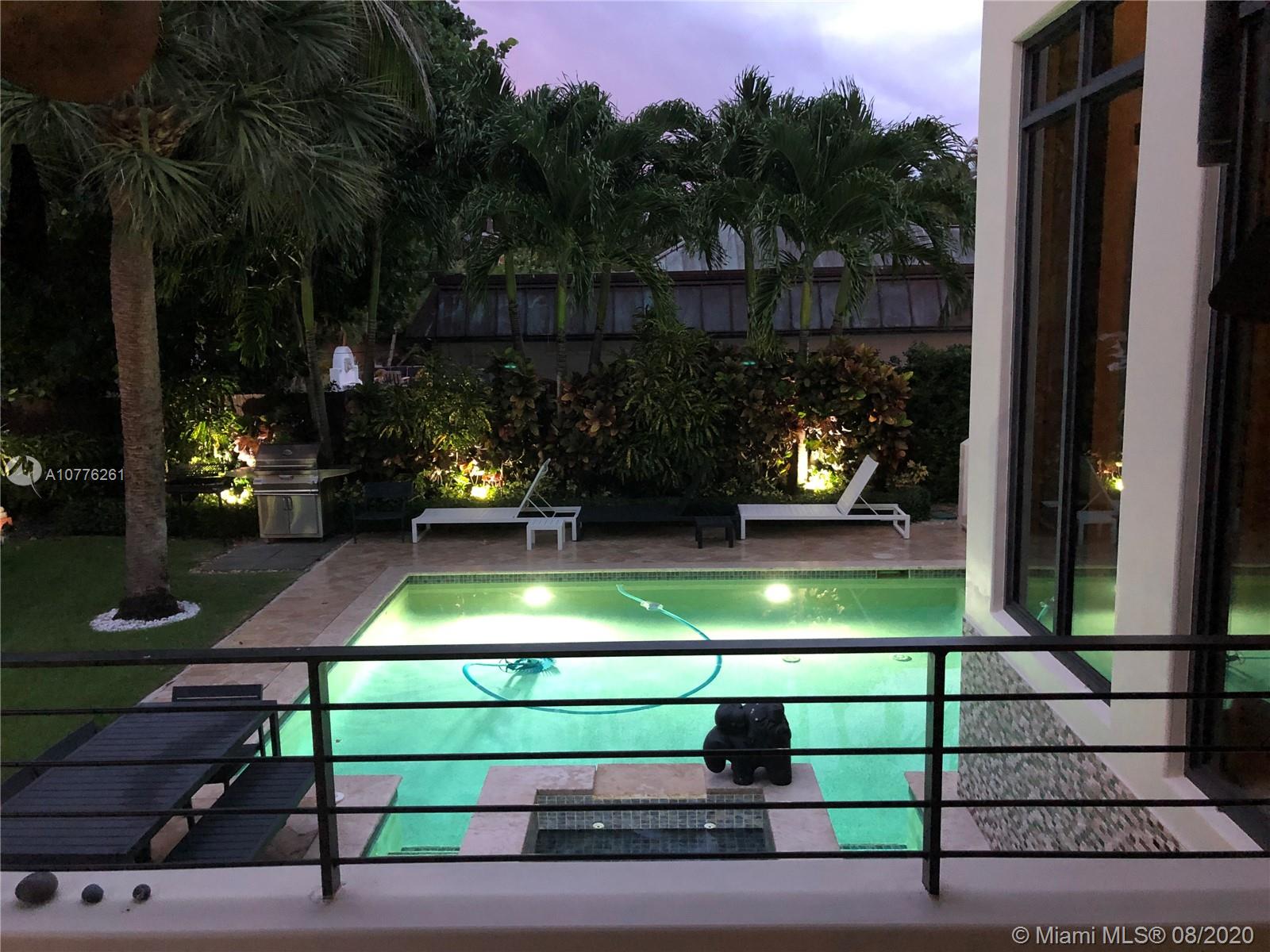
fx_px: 1027
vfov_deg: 49.7
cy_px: 476
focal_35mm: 28
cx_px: 635
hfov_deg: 63.4
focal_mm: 4
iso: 100
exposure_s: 1/4
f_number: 1.8
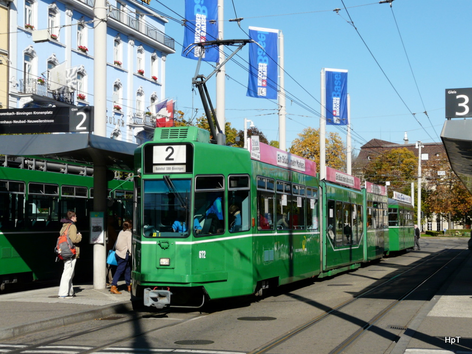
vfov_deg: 24.0
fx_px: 832
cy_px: 177
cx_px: 236
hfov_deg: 31.7
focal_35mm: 61
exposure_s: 1/500
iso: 100
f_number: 5.6
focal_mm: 10
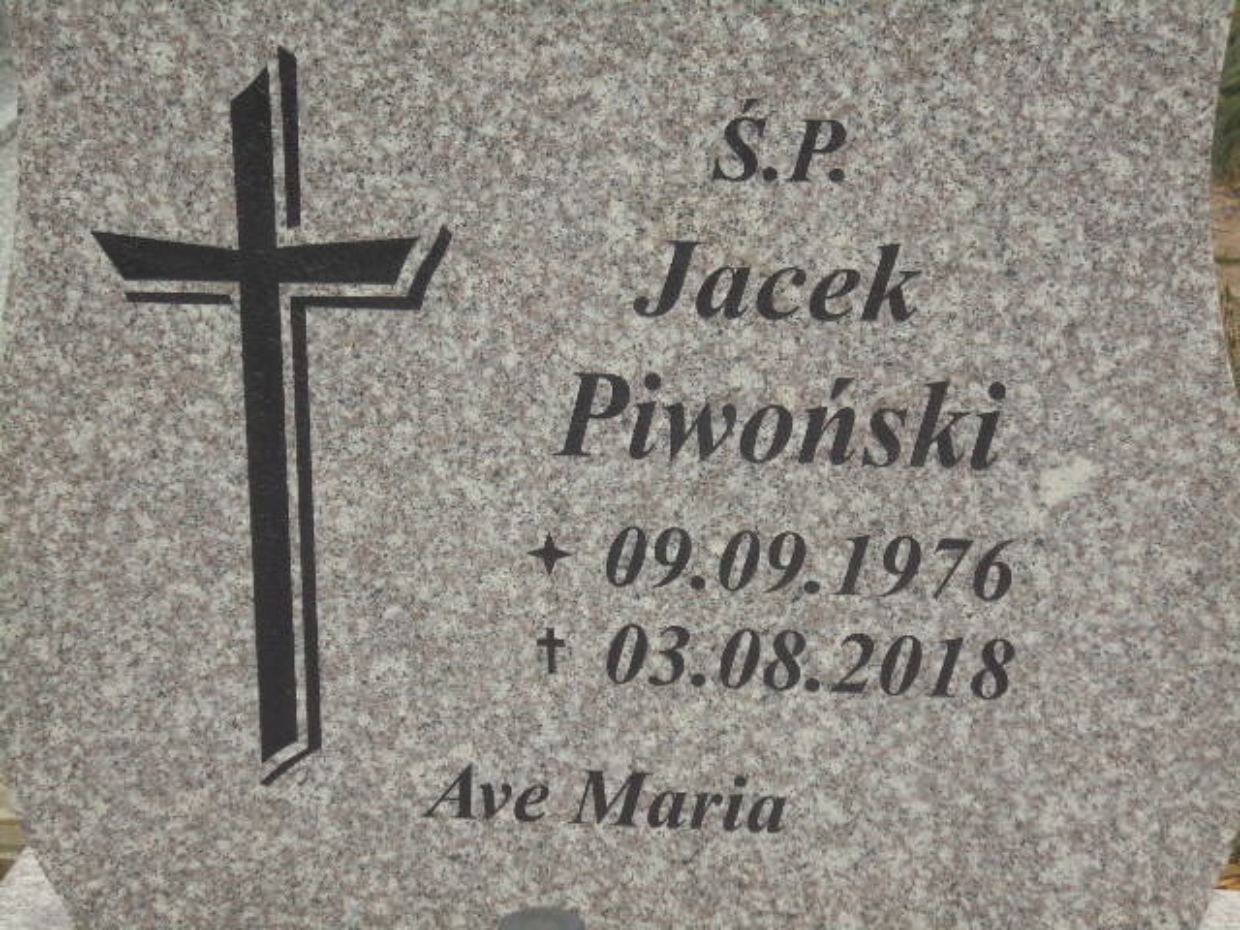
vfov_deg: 15.7
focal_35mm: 94
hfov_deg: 20.9
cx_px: 620
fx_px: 3367
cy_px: 465
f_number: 4.7
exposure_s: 1/80
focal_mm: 16.9
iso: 100
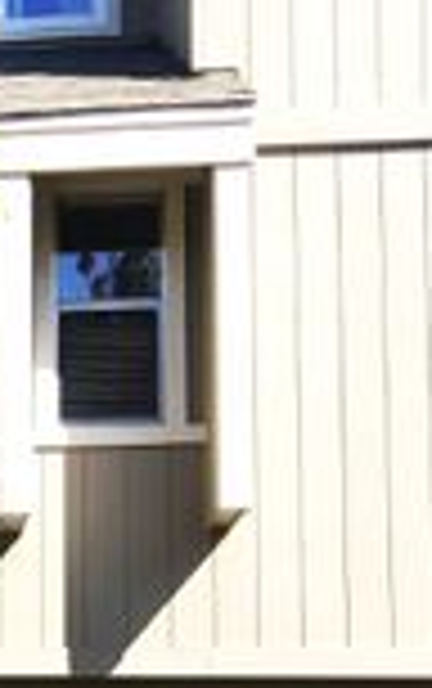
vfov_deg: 20.8
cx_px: -346
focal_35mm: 97
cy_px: 663
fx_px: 1822
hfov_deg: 12.4
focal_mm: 3.99
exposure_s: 1/889
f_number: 1.8
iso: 20
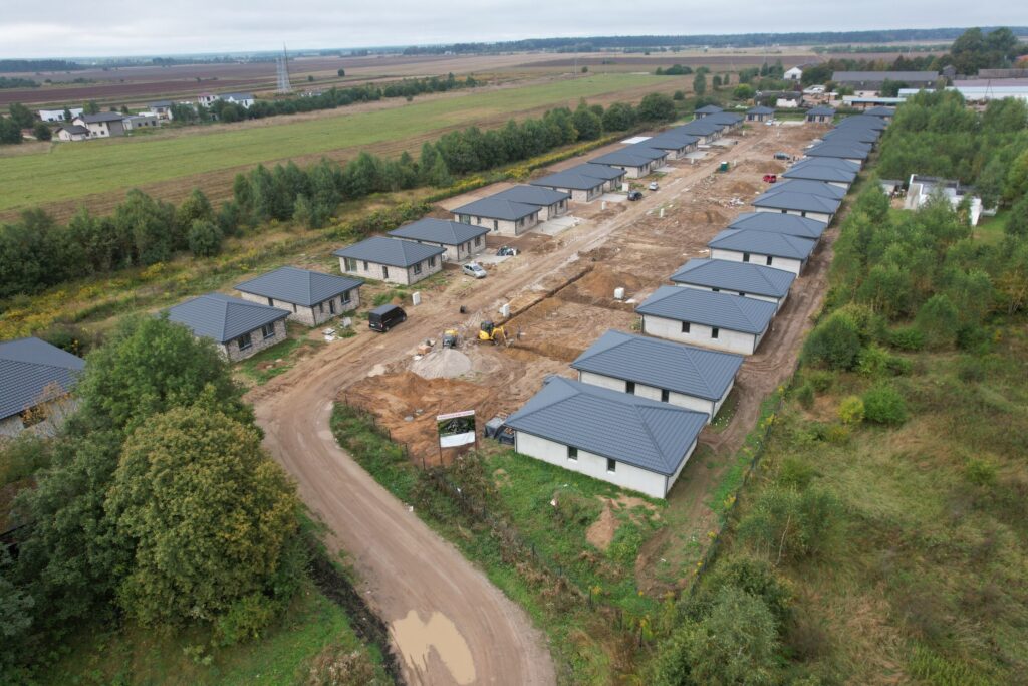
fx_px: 628
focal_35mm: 22
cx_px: 514
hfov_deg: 78.6
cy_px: 343
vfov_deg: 57.2
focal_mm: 8.38
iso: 130
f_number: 2.8
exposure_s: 1/725
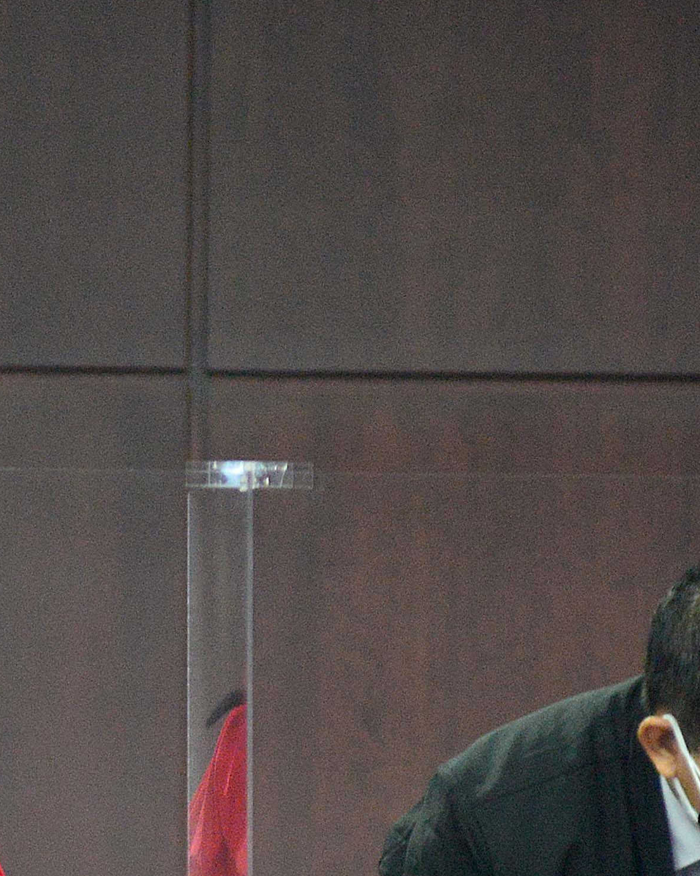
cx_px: 12
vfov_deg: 2.5
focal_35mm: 765
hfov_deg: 2.0
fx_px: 19817
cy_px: 884
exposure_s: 1/125
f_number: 2.8
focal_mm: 200
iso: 3200
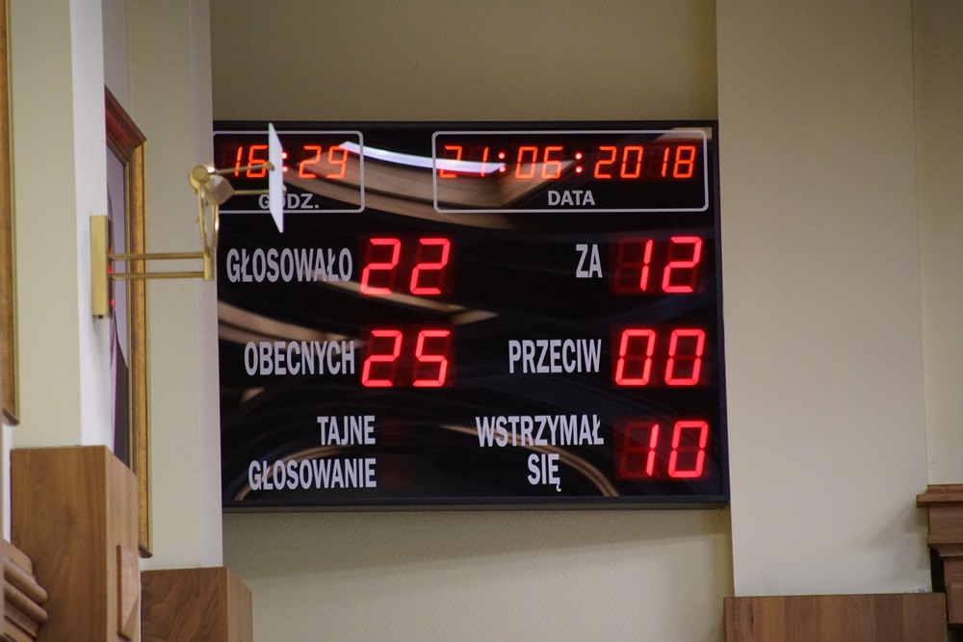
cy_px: 321
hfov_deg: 6.9
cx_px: 482
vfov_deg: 4.6
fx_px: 8026
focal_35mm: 300
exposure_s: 1/60
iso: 3200
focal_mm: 200
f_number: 6.3
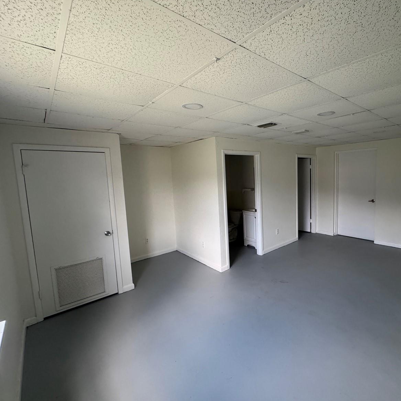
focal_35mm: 17
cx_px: 247
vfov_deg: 84.0
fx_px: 223
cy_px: 197
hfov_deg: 82.6
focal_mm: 2.22
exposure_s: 1/78
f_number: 2.2
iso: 320
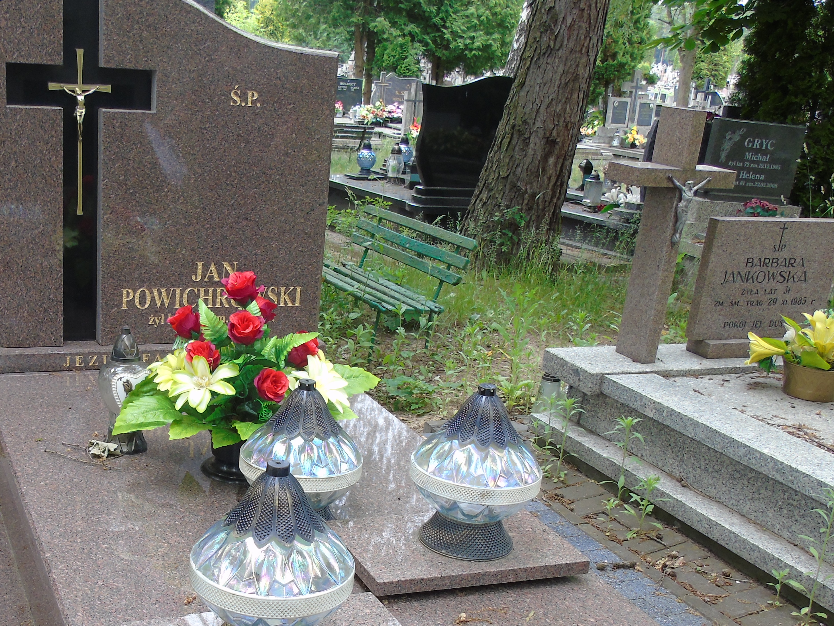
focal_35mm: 44
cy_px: 466
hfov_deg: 42.4
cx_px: 278
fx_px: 1060
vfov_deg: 32.3
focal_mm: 4.4
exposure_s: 1/60
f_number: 3.4
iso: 80
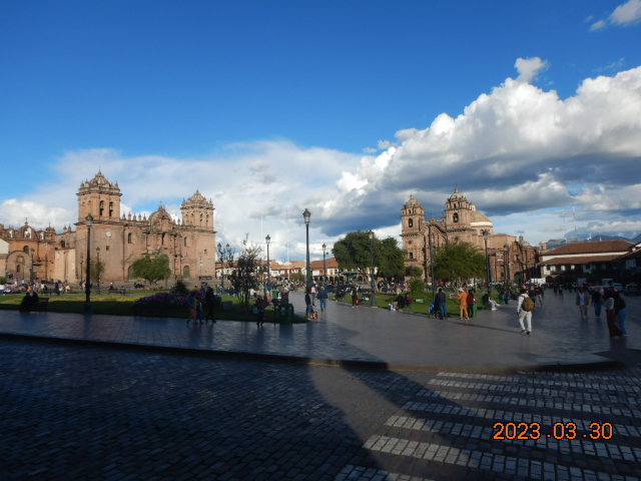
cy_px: 240
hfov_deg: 71.6
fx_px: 444
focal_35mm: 24
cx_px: 320
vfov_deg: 56.8
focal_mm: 4.3
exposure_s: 1/1000
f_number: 4.1
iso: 125
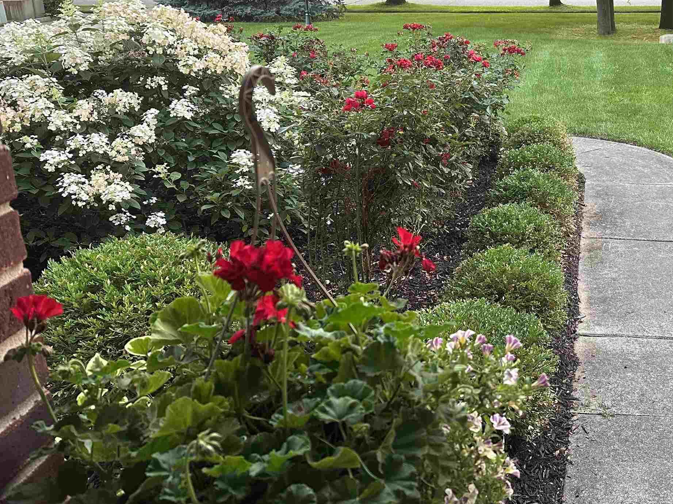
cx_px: 555
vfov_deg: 35.0
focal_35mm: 40
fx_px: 778
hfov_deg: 44.1
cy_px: 115
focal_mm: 6.86
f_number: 1.78
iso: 250
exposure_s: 1/89
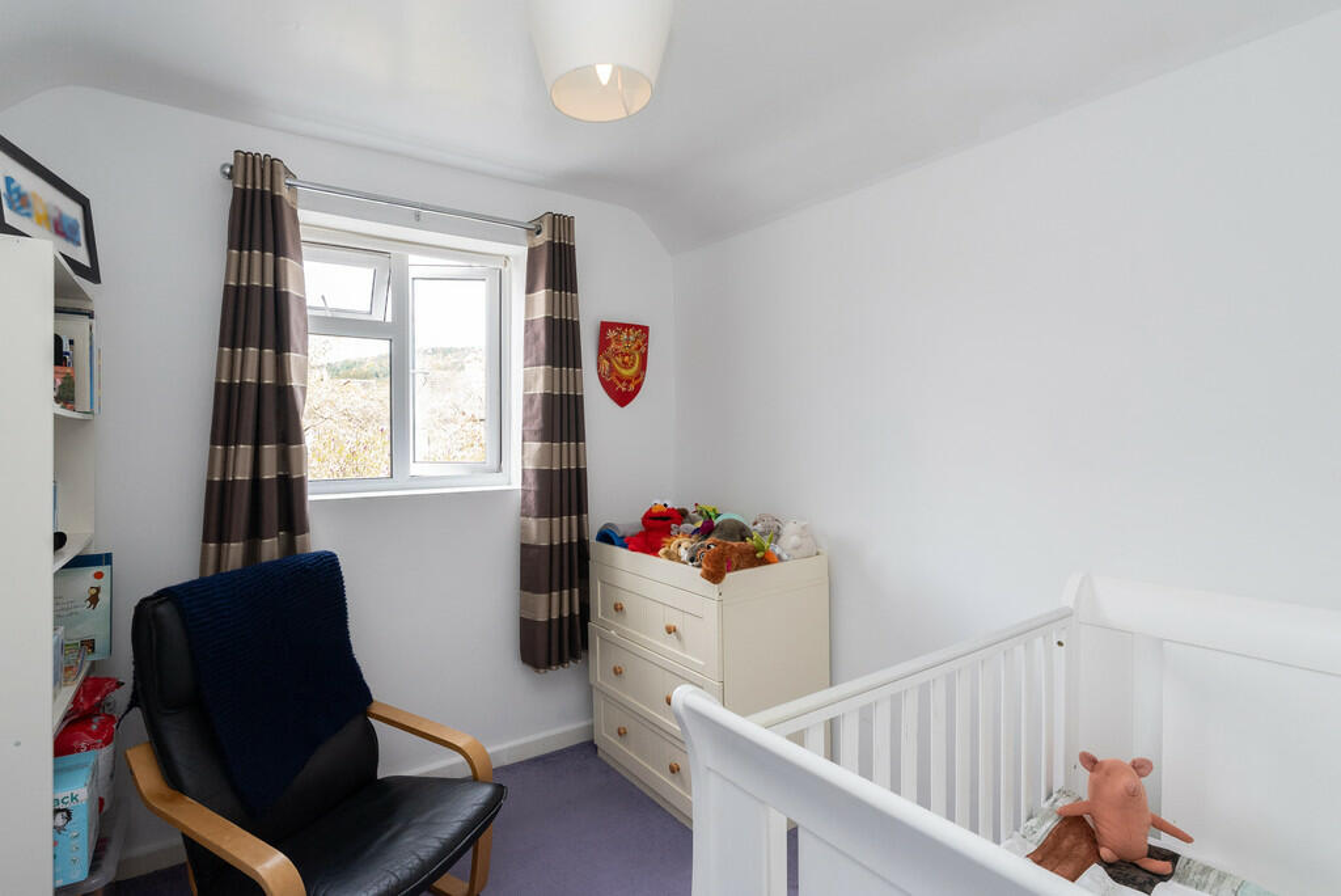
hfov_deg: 96.7
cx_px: 670
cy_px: 448
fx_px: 596
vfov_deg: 73.8
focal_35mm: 16
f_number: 7.1
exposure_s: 1/125
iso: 1250
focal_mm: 16
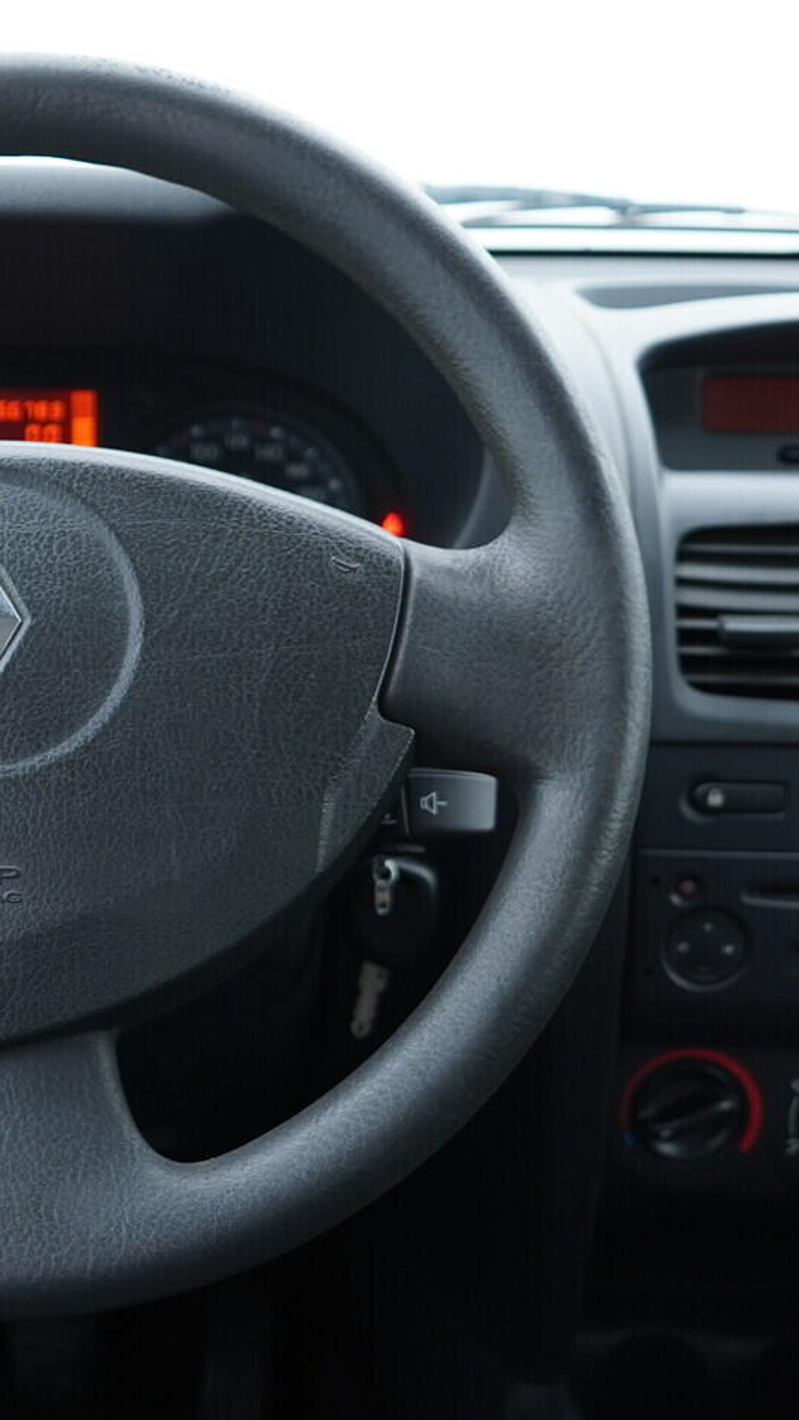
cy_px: 708
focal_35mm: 57
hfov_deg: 20.4
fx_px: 2147
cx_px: -1
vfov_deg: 36.6
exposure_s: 1/40
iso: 250
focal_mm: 24
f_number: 2.8
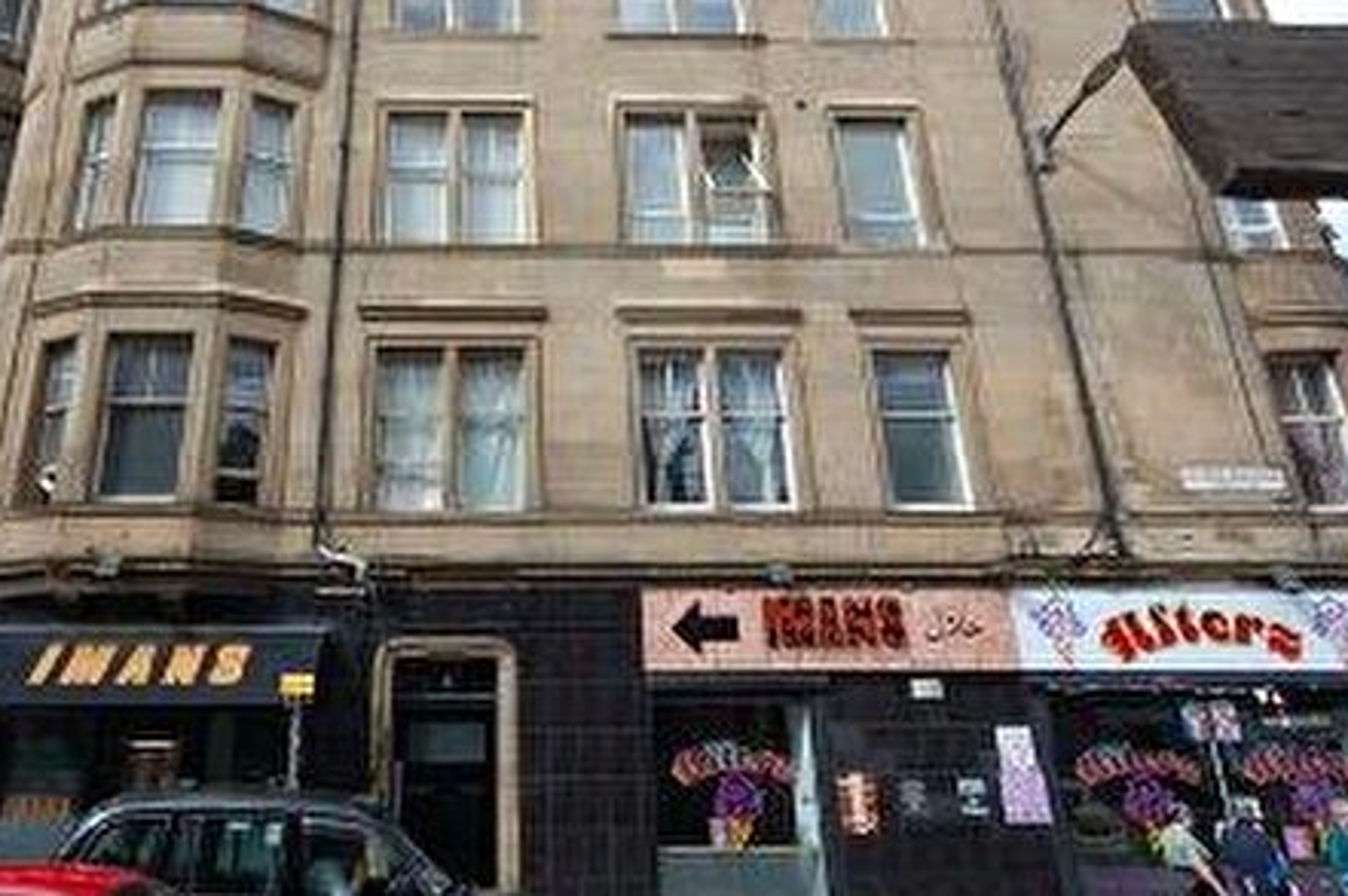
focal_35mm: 27
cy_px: 287
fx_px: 1025
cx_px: 504
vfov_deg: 46.4
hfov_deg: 65.7
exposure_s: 1/200
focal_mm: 11.5
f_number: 7.1
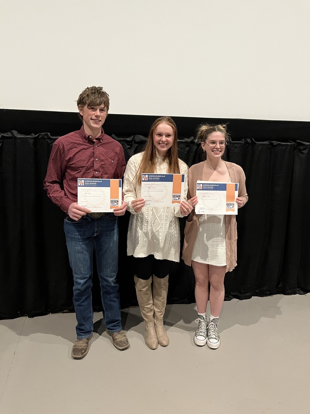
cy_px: 207
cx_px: 155
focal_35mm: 26
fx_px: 310
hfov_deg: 53.1
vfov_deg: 67.3
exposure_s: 1/30
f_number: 1.6
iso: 640
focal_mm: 5.1
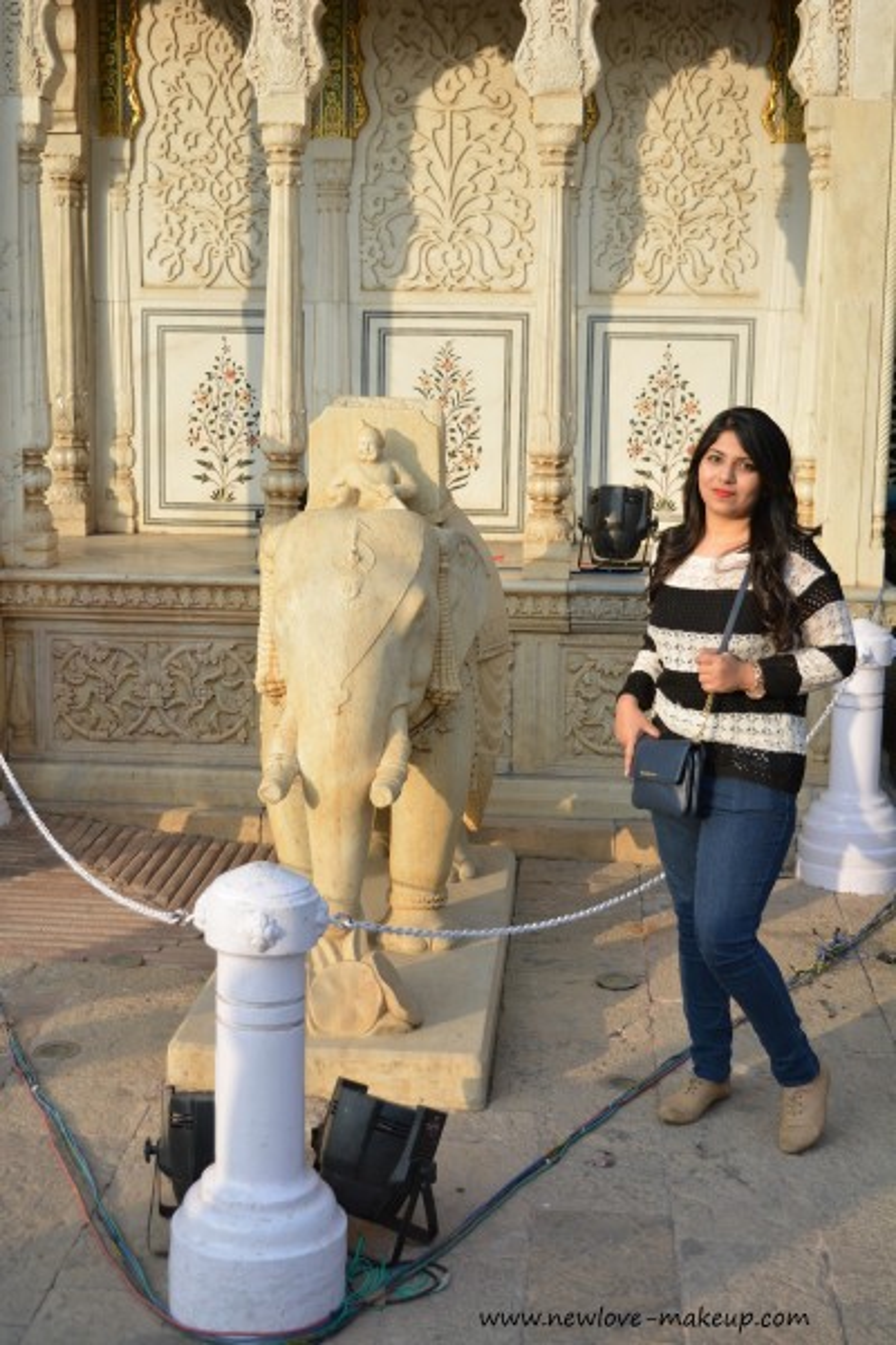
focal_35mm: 51
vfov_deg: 38.9
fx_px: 1904
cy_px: 672
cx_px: 448
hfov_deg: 26.5
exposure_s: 1/1250
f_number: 5
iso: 640
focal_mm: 34
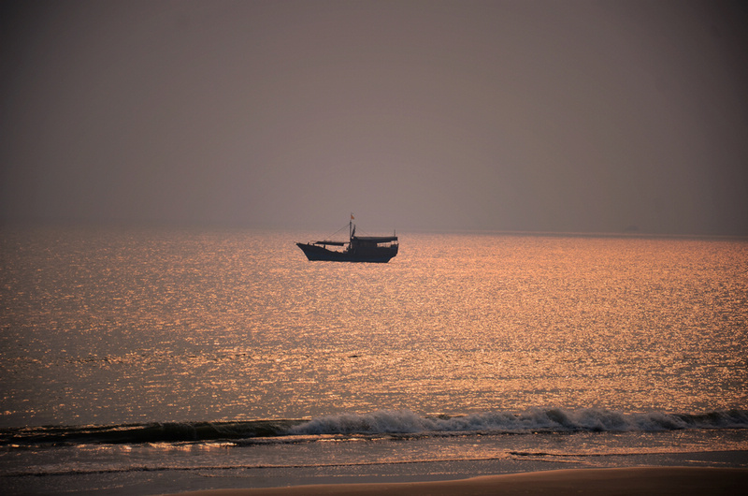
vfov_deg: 8.7
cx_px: 374
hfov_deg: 13.1
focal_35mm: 158
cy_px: 248
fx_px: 3266
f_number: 5.6
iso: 100
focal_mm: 105
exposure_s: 1/1000
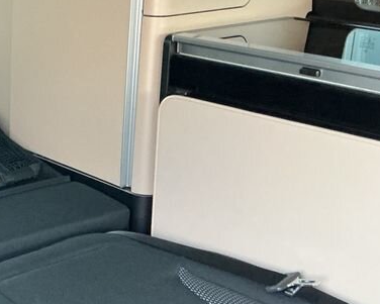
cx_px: -59
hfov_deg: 23.0
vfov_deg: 19.9
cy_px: 118
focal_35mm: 77
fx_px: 866
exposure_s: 1/30
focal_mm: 3
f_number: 1.8
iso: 250
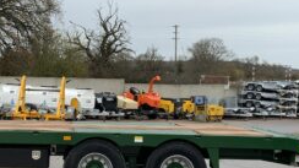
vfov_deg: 14.5
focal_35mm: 83
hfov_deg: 25.5
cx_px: 97
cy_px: 61
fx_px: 658
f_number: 1.8
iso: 16
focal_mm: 3
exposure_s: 1/403
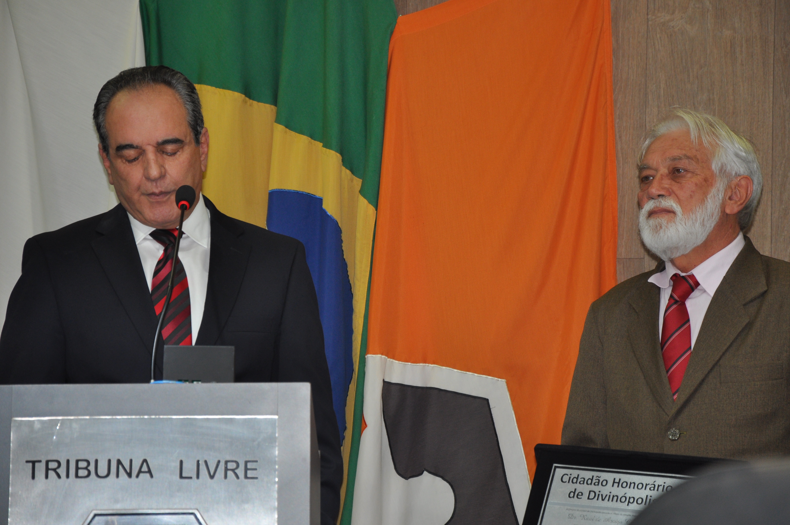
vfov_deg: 8.7
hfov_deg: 13.1
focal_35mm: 158
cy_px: 262
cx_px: 395
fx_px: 3452
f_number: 5.6
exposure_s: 1/60
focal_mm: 105
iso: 500
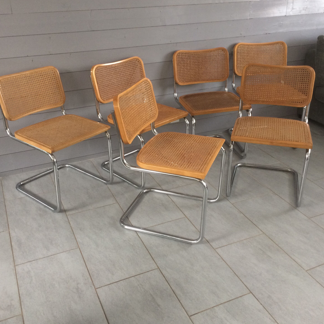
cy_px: 148
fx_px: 381
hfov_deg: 46.0
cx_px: 162
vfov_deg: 46.0
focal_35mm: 36
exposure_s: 1/33
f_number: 2.2
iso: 160
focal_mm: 4.15
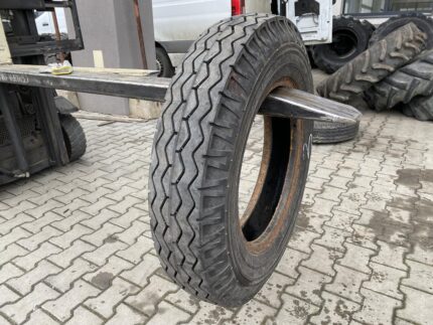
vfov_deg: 53.1
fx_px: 325
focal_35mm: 26
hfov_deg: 67.3
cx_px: 216
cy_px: 162
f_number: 1.8
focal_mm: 4.25
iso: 50
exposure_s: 1/122
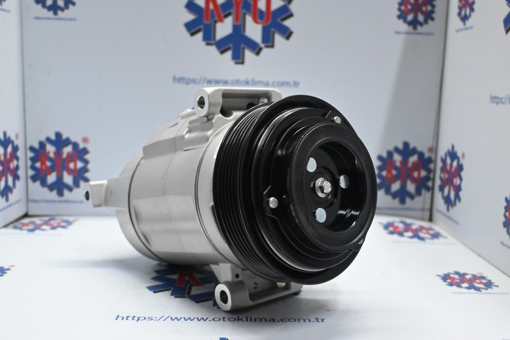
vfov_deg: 35.5
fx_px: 531
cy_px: 170
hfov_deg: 51.3
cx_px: 255
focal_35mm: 38
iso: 1800
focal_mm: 25
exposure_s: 1/125
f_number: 4.2
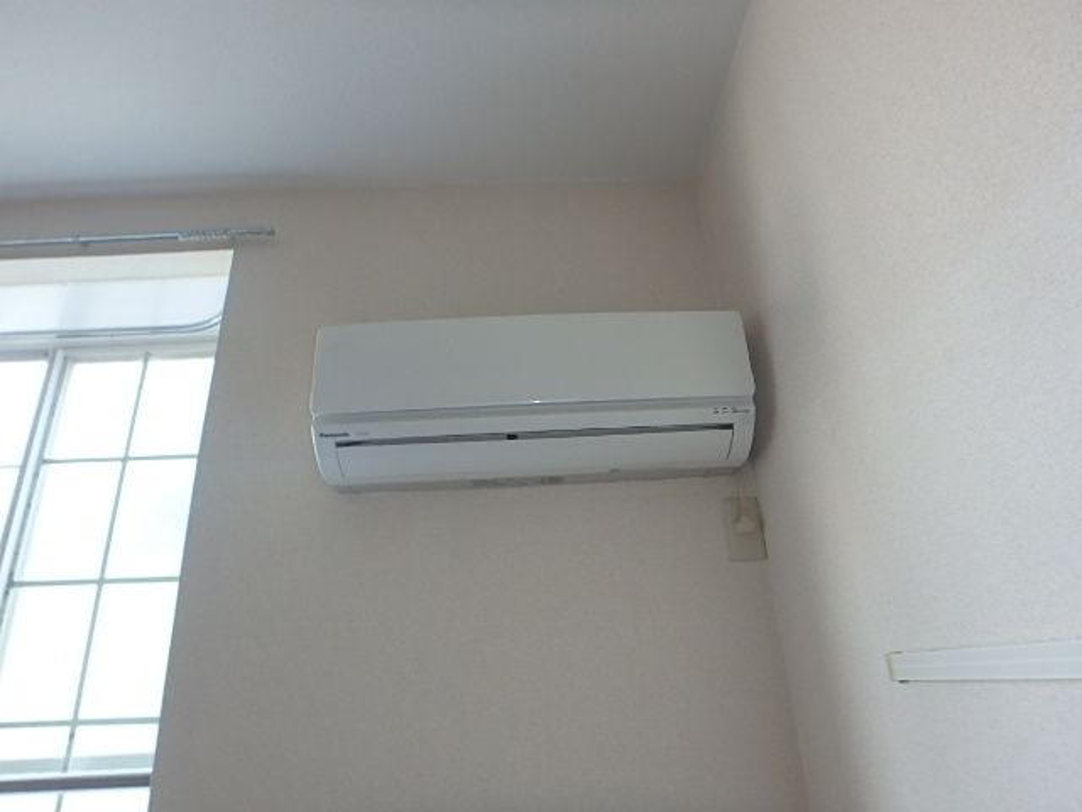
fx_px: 656
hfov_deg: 79.0
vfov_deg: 63.4
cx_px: 541
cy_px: 406
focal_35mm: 21
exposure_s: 1/30
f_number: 3.5
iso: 400
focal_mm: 3.7
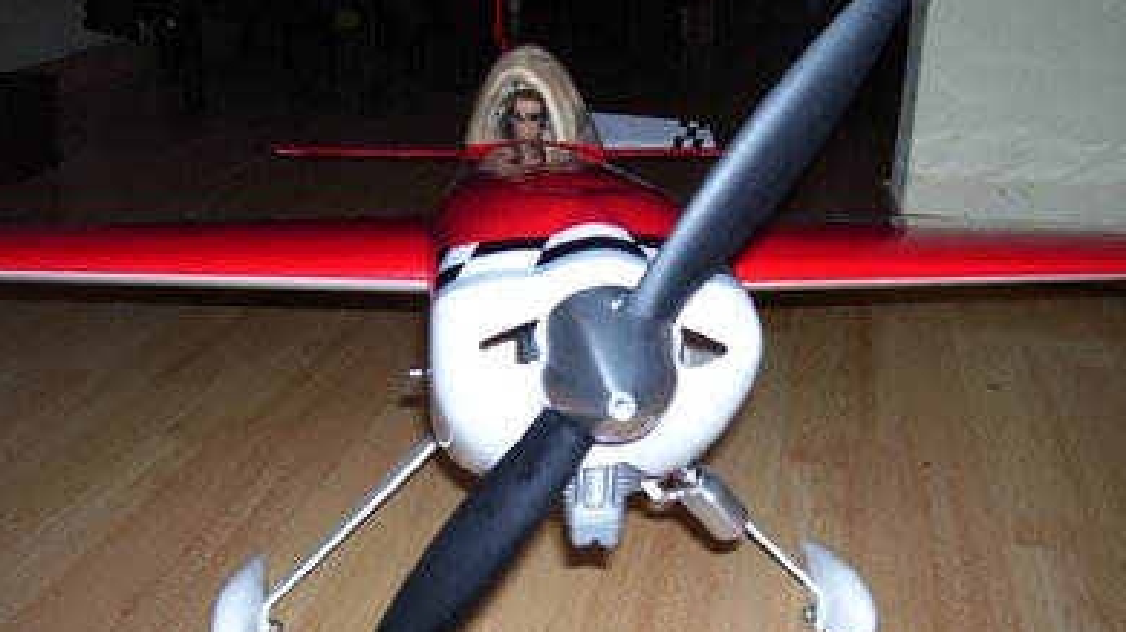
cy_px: 341
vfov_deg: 31.1
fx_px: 1134
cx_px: 572
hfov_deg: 52.8
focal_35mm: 38
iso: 125
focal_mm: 5.6
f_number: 2.7
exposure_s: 1/60
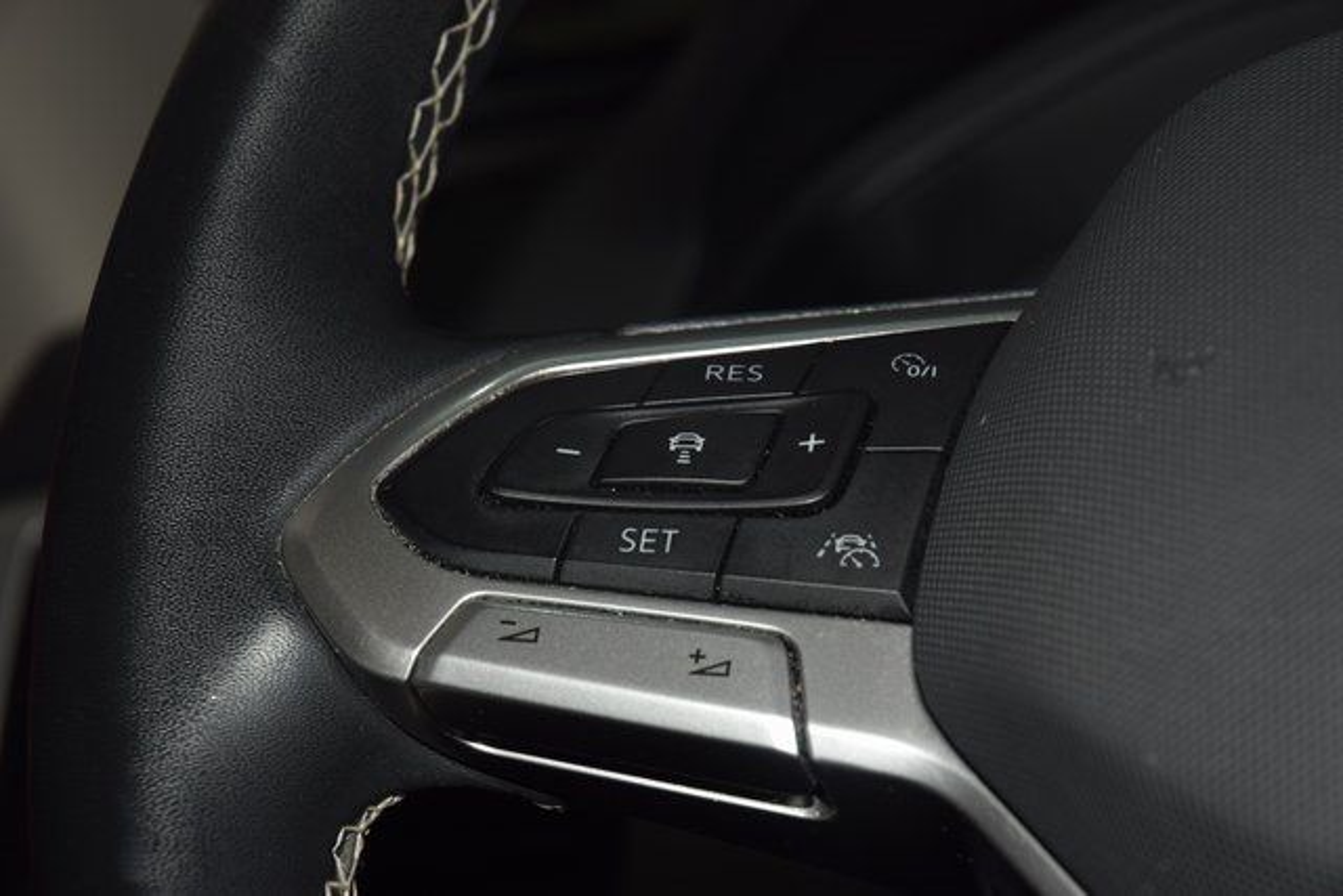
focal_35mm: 105
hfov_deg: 19.5
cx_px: 672
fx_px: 3918
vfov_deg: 13.0
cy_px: 448
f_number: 8
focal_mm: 70
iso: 100
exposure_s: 1/125
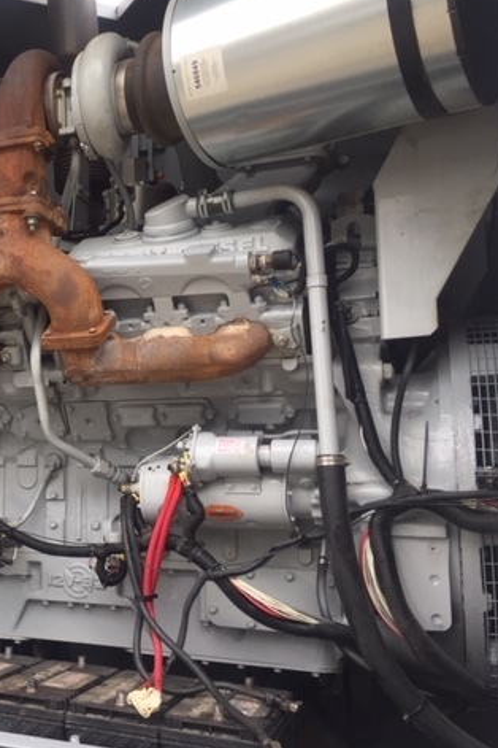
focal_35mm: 41
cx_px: 0
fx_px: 851
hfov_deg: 30.3
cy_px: 370
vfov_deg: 47.4
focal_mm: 4.15
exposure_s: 1/341
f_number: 2.2
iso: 32
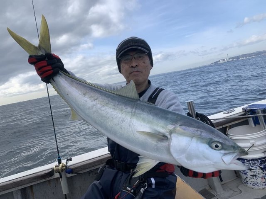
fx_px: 200
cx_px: 133
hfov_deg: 67.3
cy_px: 100
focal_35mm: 26
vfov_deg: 53.1
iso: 25
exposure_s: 1/1536
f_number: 1.8
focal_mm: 4.25
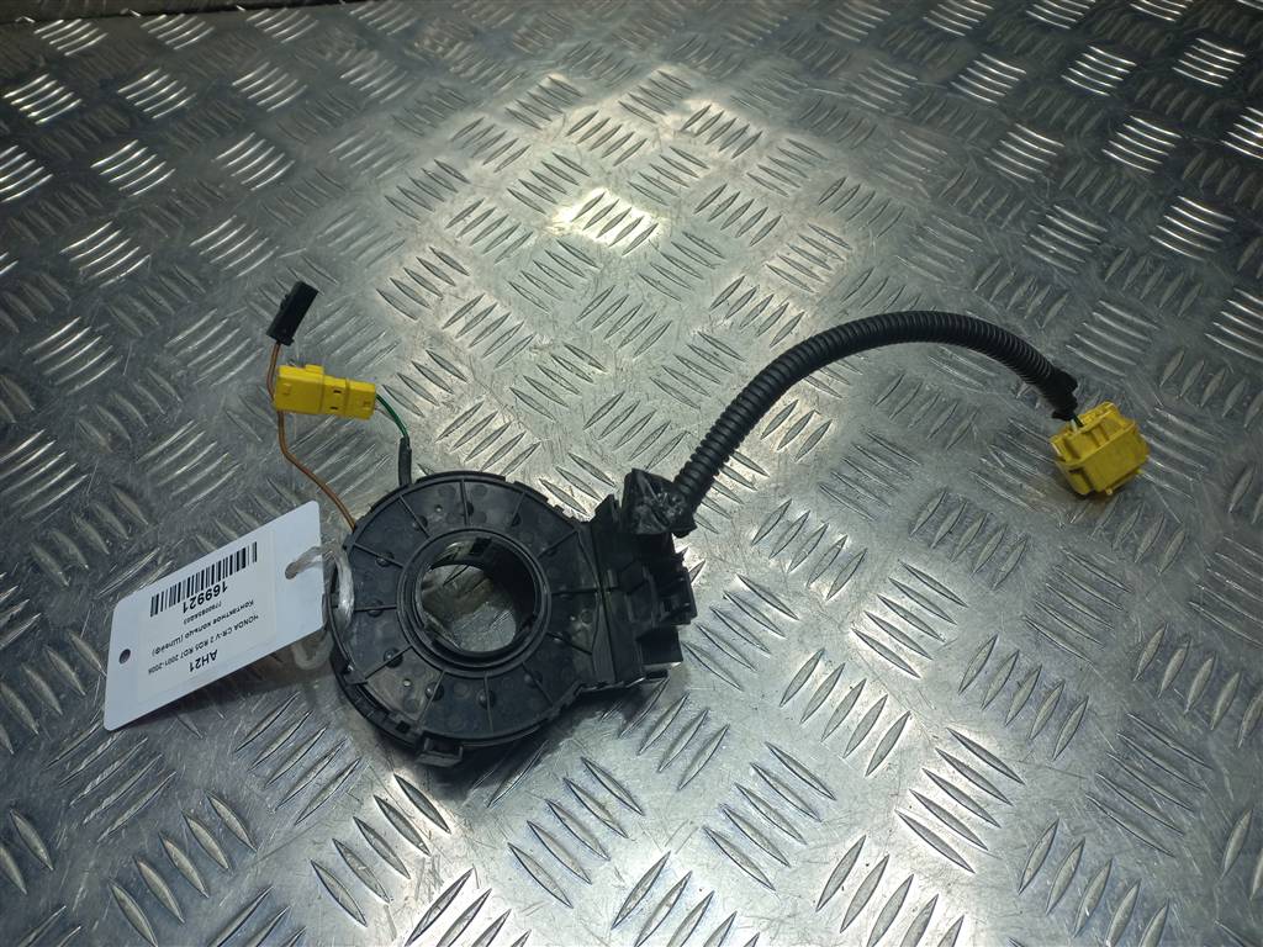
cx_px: 632
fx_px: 912
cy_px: 474
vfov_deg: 54.9
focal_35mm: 25
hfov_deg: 69.4
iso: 25
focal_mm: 4.6
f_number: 1.8
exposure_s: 1/100
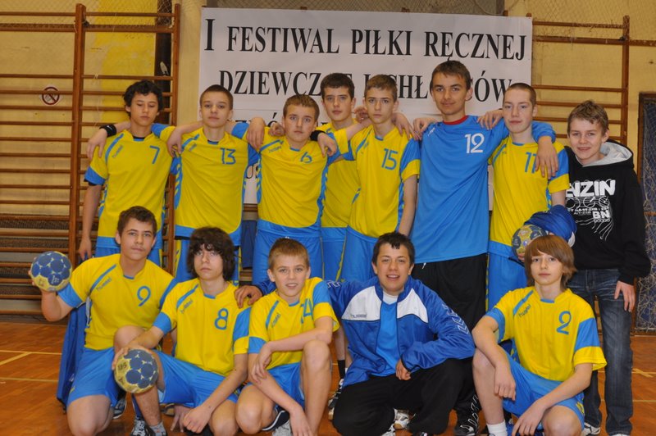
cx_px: 328
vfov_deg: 31.8
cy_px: 218
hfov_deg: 46.4
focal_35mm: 42
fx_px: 765
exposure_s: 1/60
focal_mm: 28
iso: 400
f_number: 5
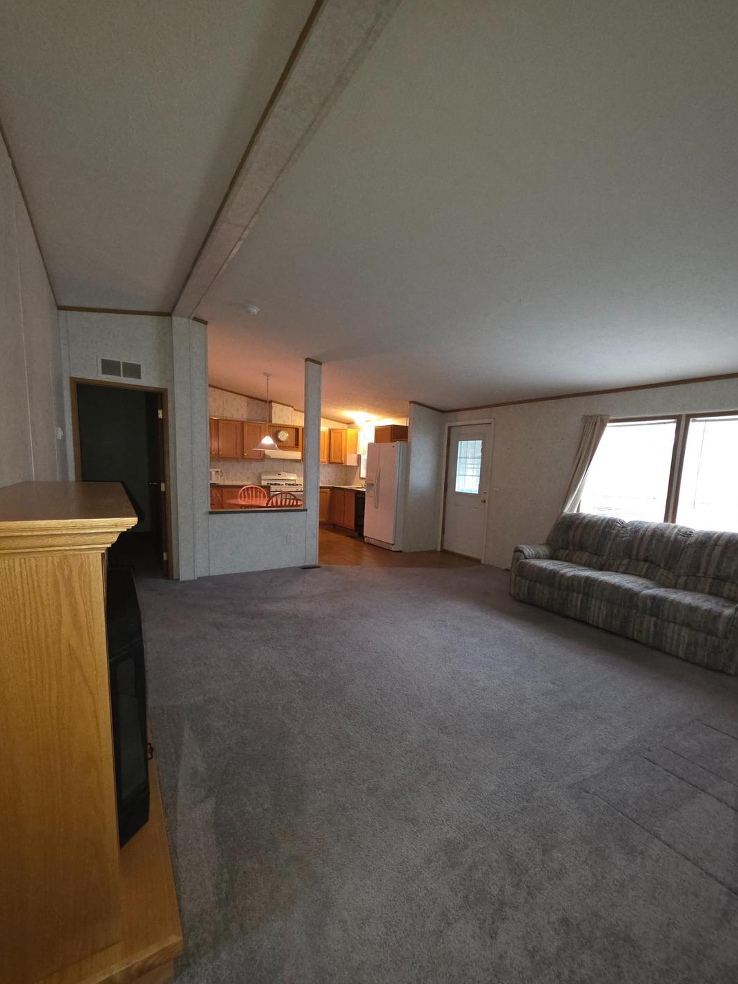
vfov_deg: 101.9
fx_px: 398
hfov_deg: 85.7
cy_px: 524
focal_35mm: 14
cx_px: 377
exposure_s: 1/30
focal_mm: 2.2
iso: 250
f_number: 1.9
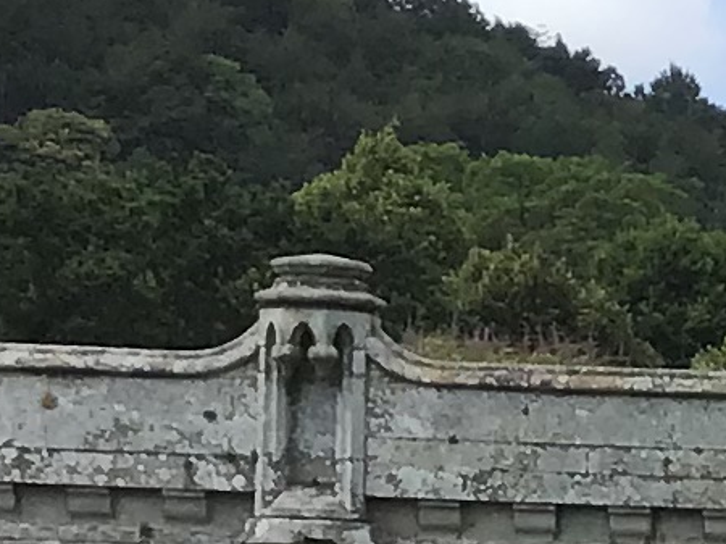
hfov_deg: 8.1
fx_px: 4716
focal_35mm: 225
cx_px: 1733
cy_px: 728
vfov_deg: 6.5
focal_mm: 3.3
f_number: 2.4
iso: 25
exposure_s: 1/981
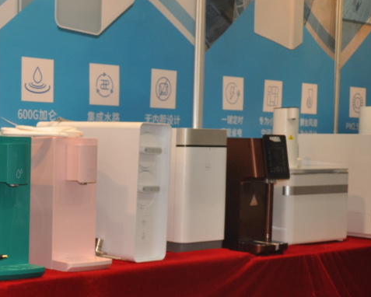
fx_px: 769
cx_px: -40
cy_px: 184
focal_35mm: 70
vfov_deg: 21.8
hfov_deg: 25.1
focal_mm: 22
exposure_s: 1/60
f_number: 3.8
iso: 500
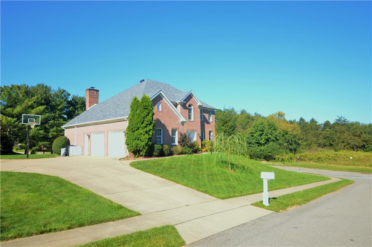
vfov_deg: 59.4
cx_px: 186
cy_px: 124
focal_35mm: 21
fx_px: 217
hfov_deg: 81.3
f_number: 10
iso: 100
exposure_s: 1/200
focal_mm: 14
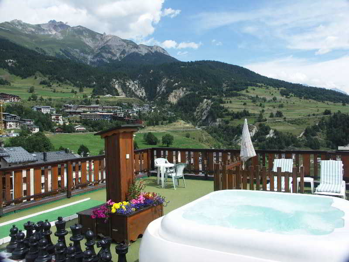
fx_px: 313
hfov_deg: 58.4
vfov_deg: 45.4
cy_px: 131
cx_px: 174
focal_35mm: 31
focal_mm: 8.1
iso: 50
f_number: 5.6
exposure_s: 1/250
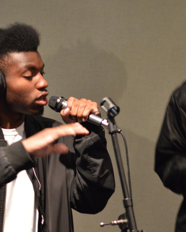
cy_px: 135
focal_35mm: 135
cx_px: 124
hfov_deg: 11.4
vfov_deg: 14.3
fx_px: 929
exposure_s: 1/100
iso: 1600
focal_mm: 50
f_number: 2
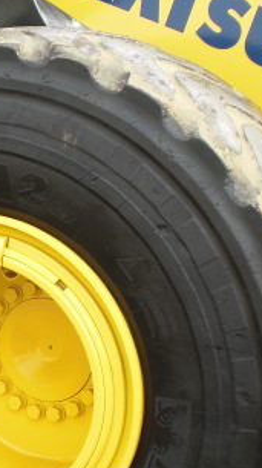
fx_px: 1077
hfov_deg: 13.7
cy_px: 288
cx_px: 3
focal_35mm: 87
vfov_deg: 24.4
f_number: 3.1
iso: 100
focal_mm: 6.3
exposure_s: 1/125
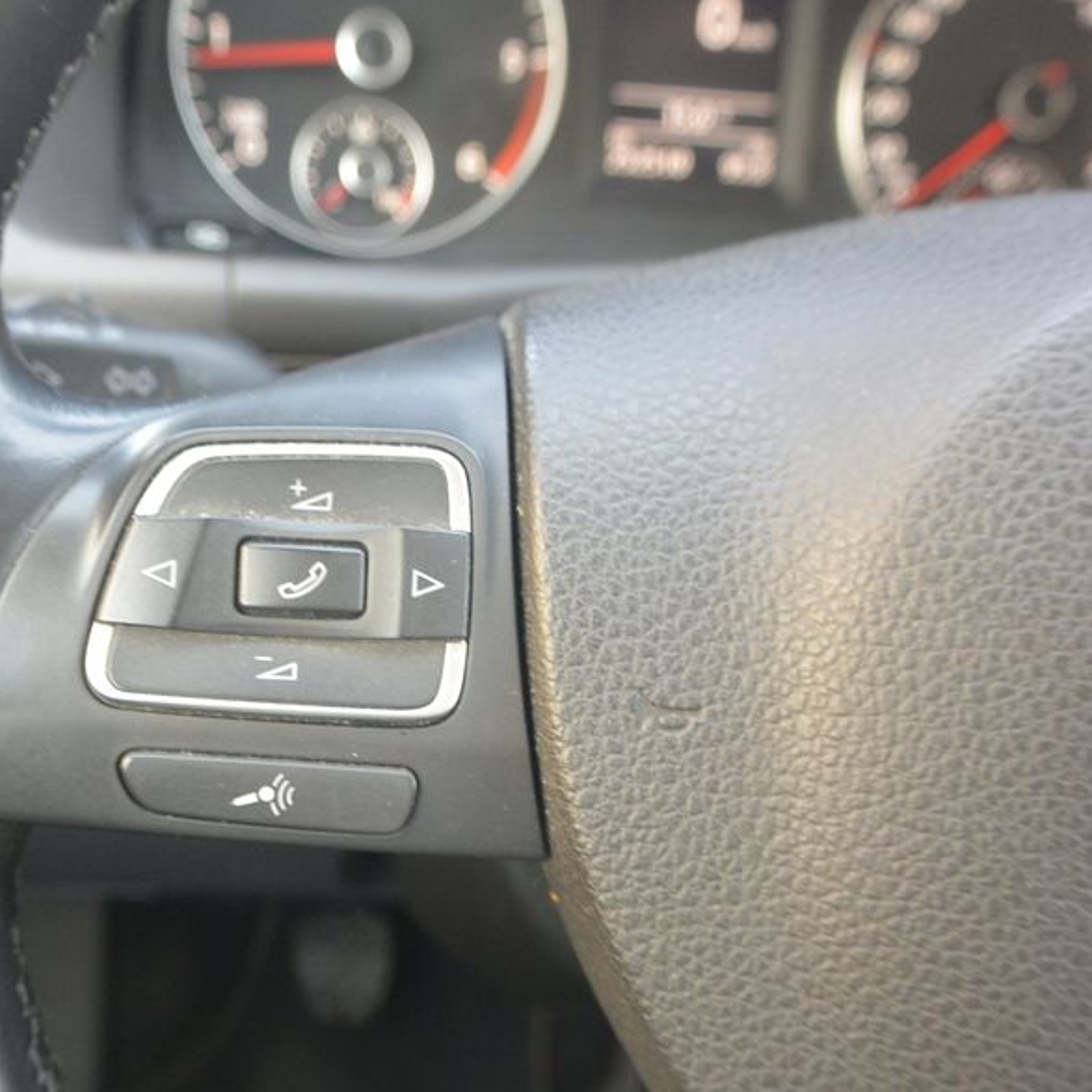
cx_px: 385
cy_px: 630
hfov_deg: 41.4
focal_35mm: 40
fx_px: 1428
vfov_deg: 41.7
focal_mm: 10
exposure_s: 1/60
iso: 560
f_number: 3.5
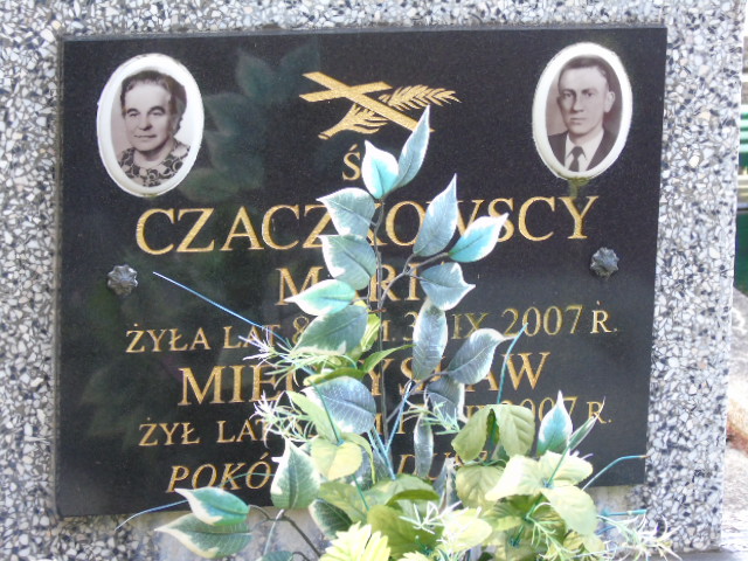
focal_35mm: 162
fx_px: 3501
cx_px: 374
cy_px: 280
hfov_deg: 12.2
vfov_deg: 9.2
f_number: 4.9
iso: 400
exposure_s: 1/80
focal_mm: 29
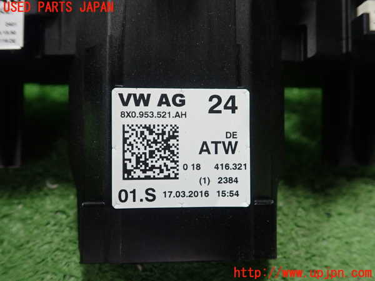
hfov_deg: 60.0
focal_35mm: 30
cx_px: 188
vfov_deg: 46.8
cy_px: 140
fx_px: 325
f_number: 2.3
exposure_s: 1/125
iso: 320
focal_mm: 5.5
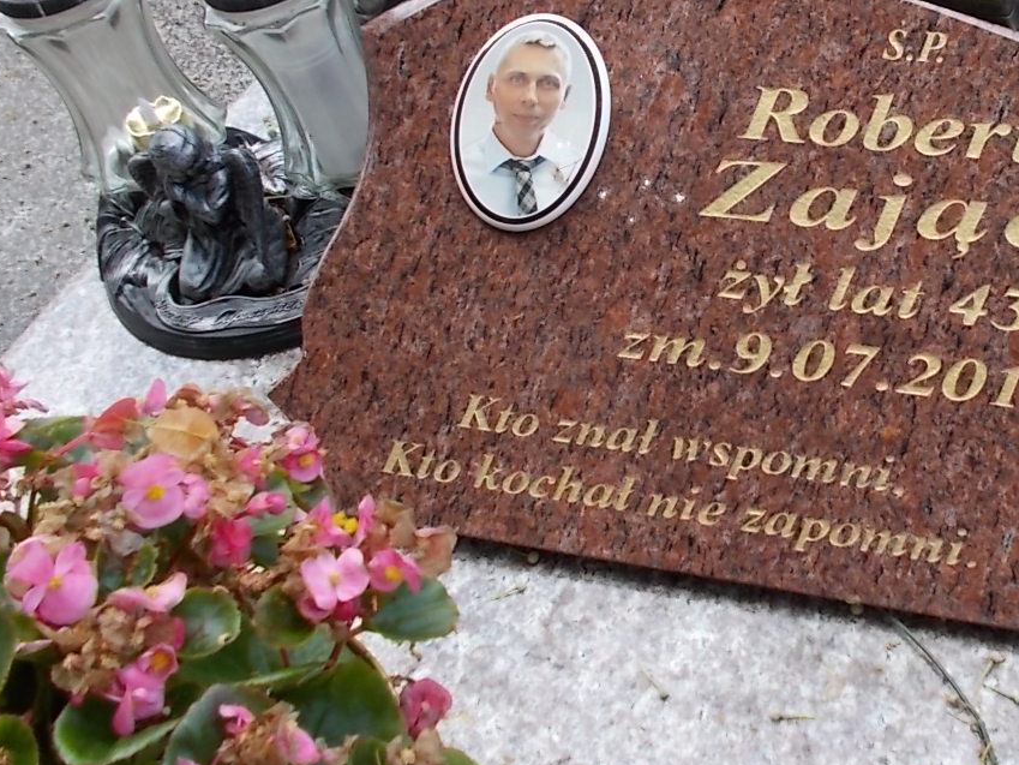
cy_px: 211
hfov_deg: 37.7
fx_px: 1443
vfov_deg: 29.3
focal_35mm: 49
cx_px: 789
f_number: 3.2
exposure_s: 1/200
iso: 80
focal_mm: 4.6
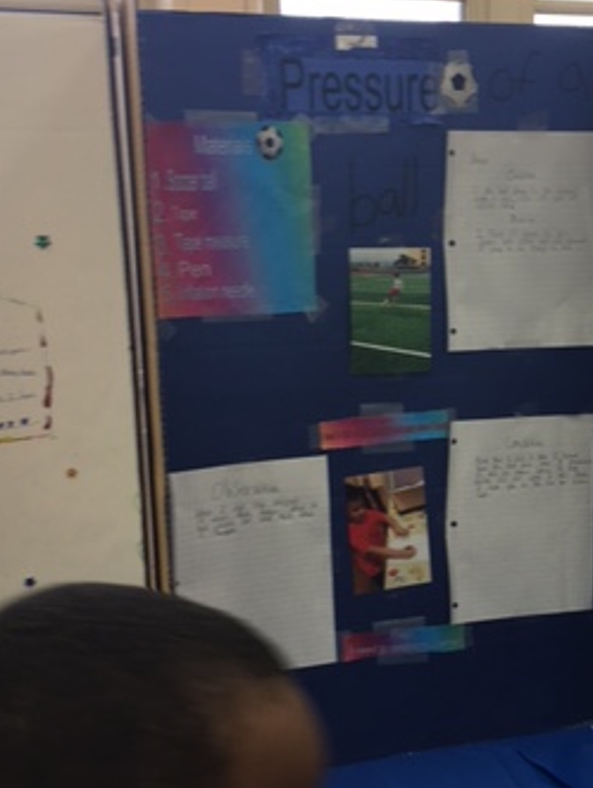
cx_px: 479
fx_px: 1277
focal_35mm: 56
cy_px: 448
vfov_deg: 34.3
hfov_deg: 25.7
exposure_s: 1/40
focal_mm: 4.15
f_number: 2.2
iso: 25
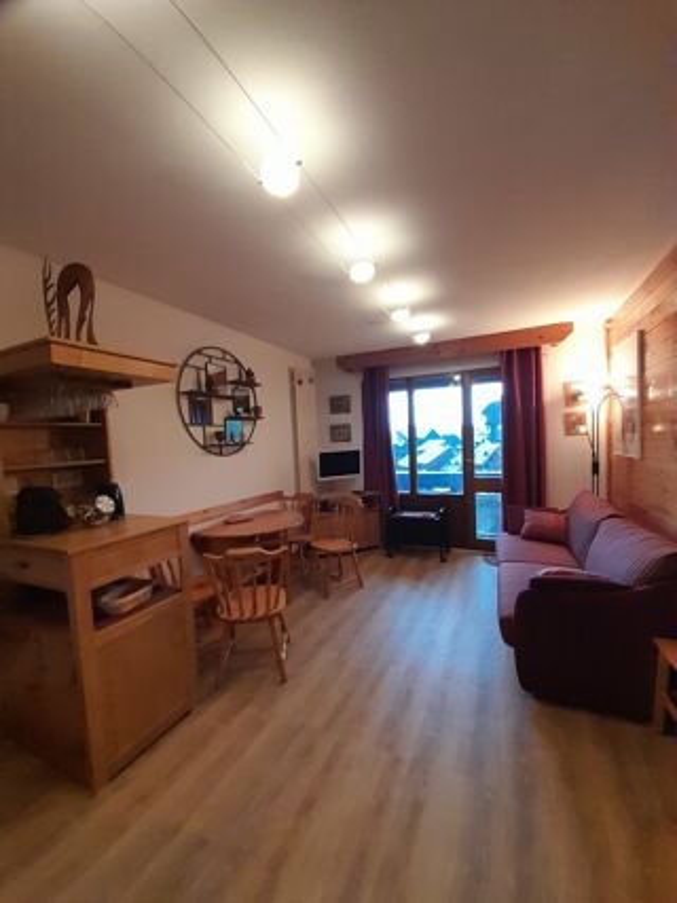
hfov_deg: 89.9
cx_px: 338
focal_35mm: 13
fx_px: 339
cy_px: 452
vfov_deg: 106.2
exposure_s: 1/25
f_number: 2.2
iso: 200
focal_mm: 1.13
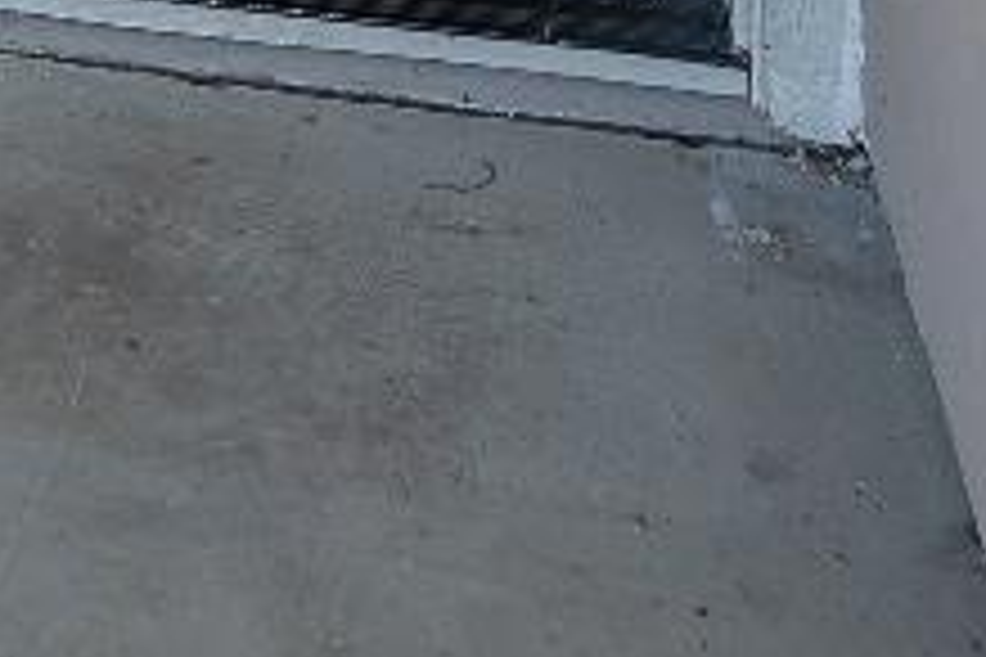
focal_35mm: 89
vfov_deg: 11.0
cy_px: -1233
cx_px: -311
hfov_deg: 20.7
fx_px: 2437
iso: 100
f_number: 4.5
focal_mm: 13
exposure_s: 1/200
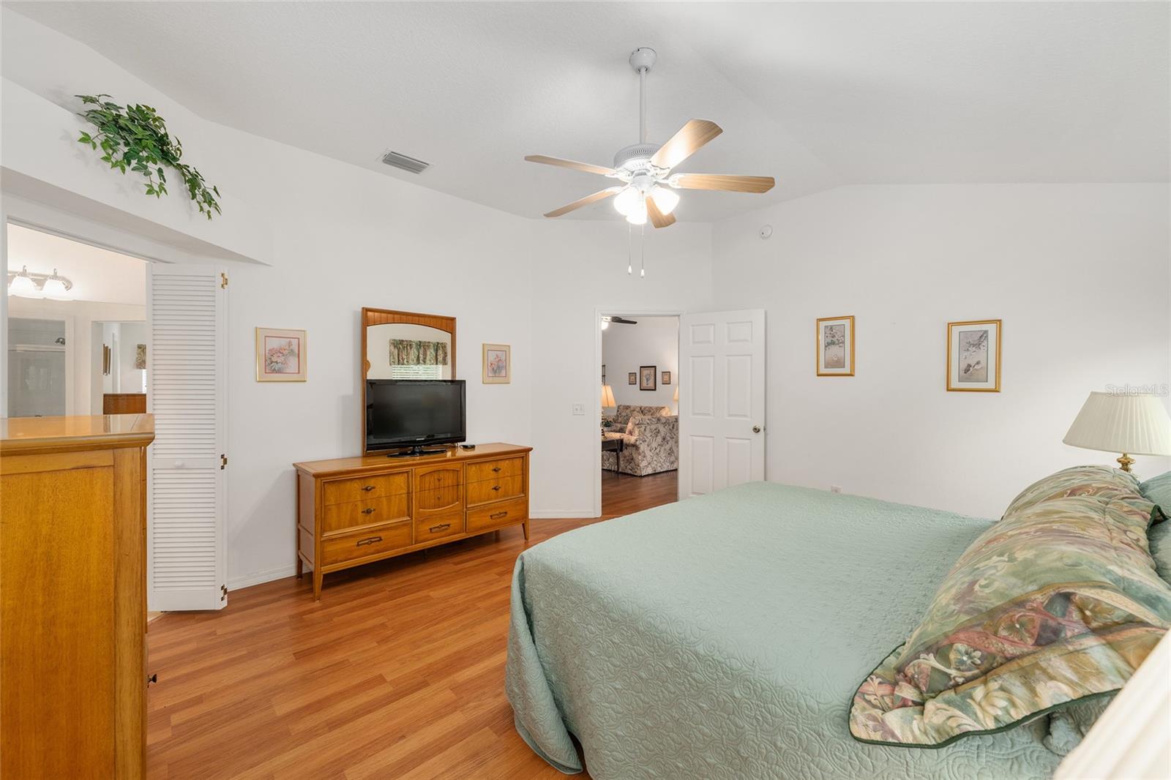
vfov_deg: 81.2
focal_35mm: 14
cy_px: 390
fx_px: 455
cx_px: 586
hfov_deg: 104.3
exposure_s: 1/8
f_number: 8
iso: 500
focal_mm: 14
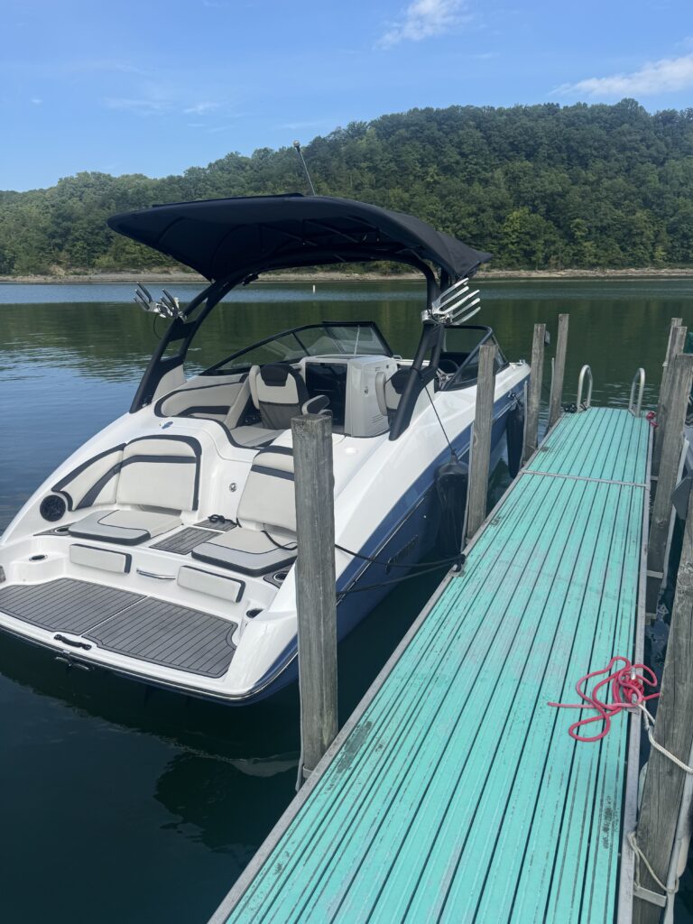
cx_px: 346
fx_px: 641
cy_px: 462
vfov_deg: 71.6
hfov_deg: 56.8
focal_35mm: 24
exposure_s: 1/3802
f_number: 1.78
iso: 80
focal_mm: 6.76
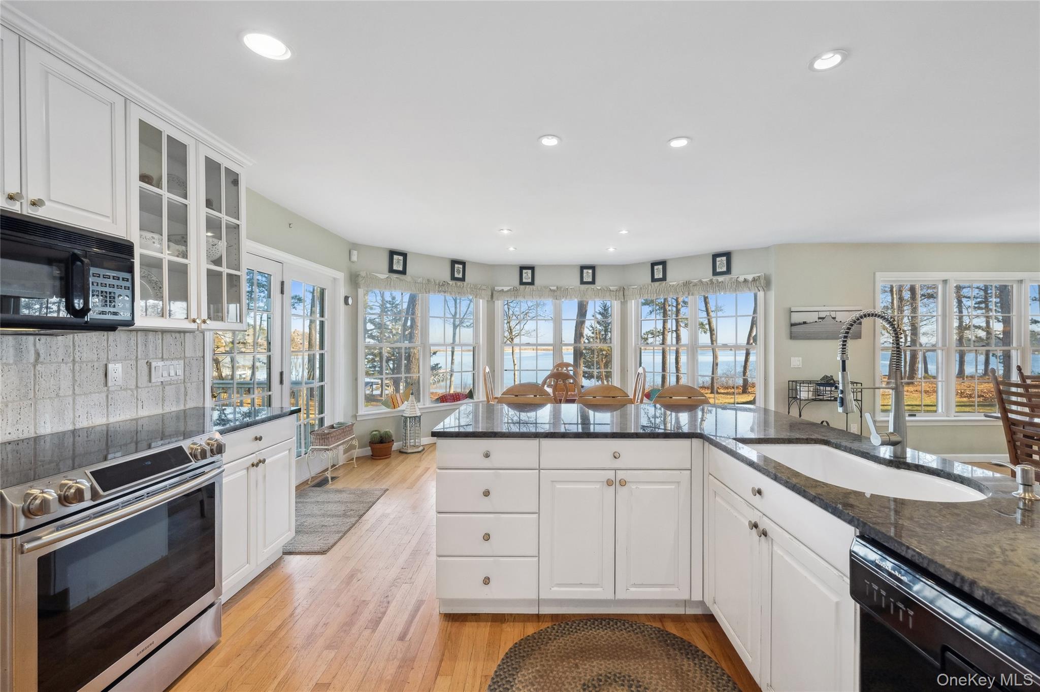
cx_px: 520
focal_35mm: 14
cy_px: 346
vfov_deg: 81.2
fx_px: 404
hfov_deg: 104.3
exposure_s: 1/80
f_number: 8
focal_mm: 14
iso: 400
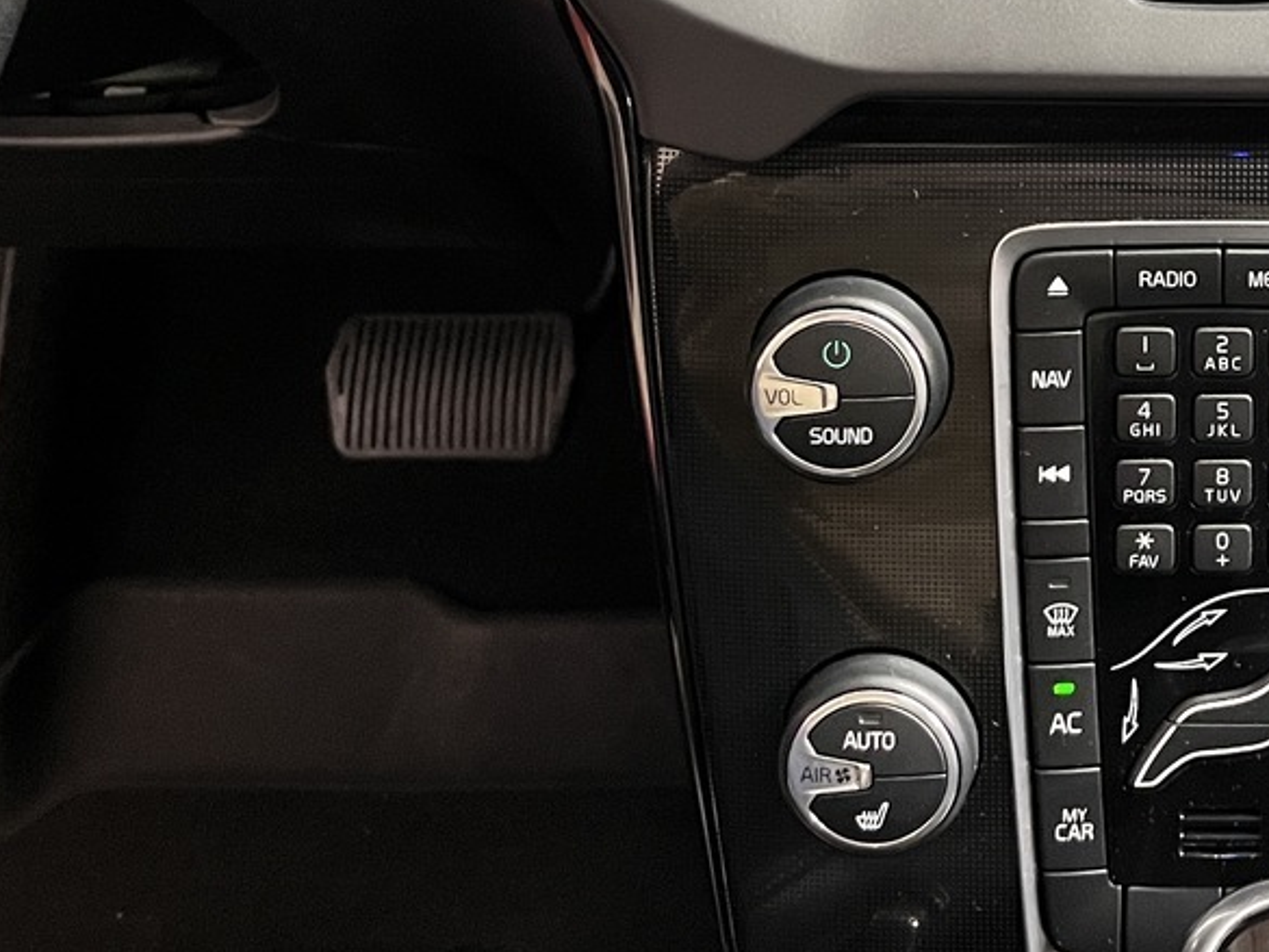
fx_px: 2347
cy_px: -126
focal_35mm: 64
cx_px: 1267
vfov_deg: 21.6
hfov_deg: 28.4
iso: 500
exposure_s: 1/30
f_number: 1.6
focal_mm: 5.1
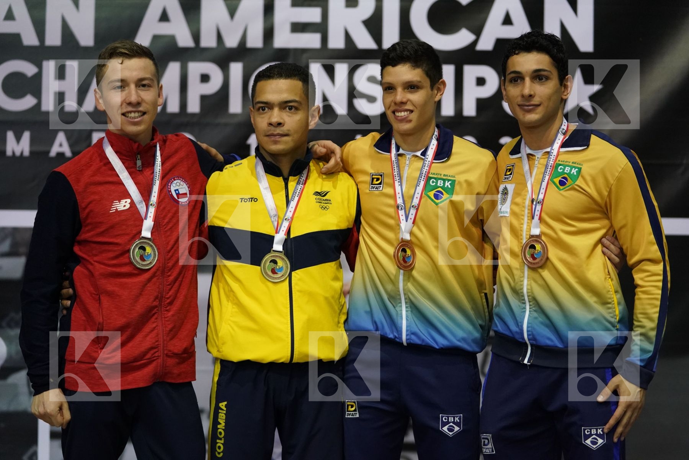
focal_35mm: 96
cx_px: 344
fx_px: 1837
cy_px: 230
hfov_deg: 21.2
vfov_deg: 14.3
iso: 4000
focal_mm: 96
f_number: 2.8
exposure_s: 1/250
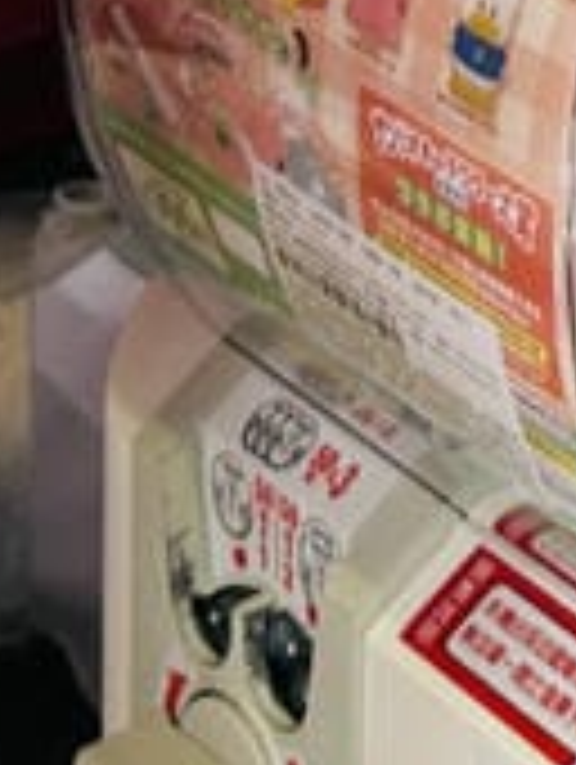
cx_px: 540
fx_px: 3740
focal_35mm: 169
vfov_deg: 9.9
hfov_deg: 8.8
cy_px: -1197
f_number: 1.78
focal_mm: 6.86
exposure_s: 1/90
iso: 64
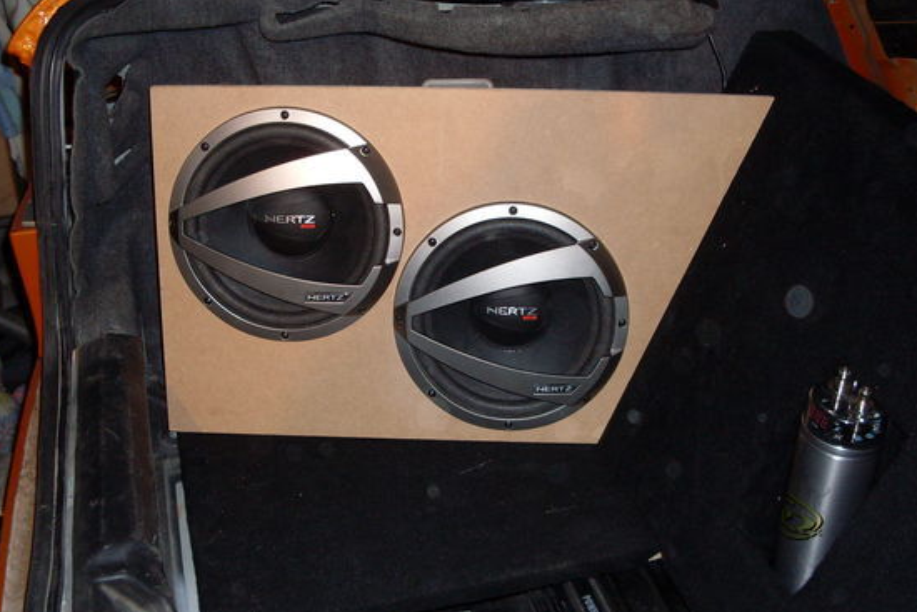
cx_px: 462
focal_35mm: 46
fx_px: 1172
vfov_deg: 29.3
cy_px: 317
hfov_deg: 42.7
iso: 100
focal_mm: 6.3
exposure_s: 1/45
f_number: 2.8
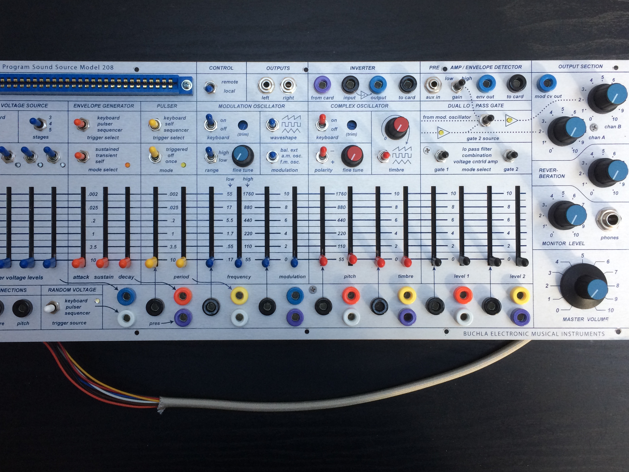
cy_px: 213
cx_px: 290
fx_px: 618
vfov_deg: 41.7
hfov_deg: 53.9
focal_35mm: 34
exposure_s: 1/33
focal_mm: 4.15
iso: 40
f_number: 2.2
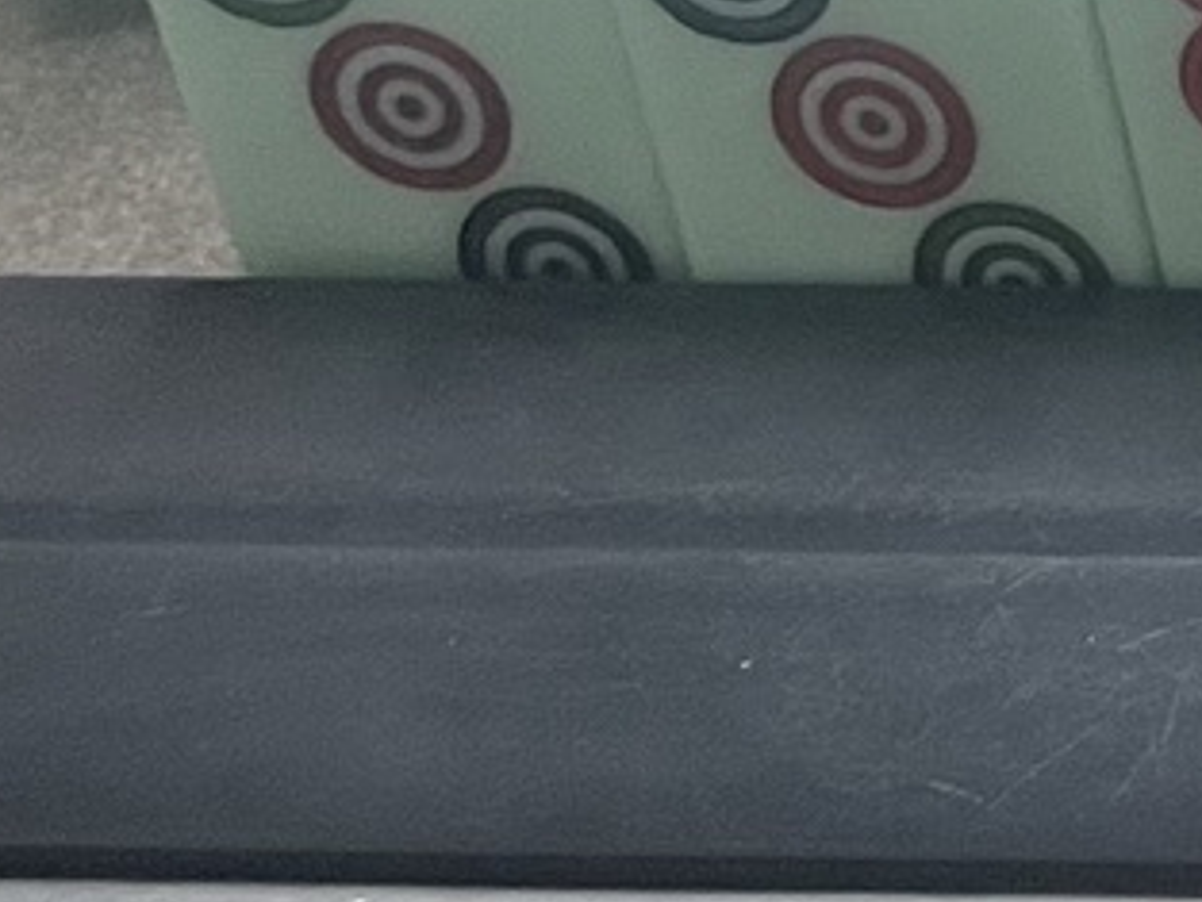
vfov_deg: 8.9
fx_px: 5766
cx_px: 3353
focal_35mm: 166
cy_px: 27
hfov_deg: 9.7
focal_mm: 4.2
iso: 125
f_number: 1.6
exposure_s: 1/85
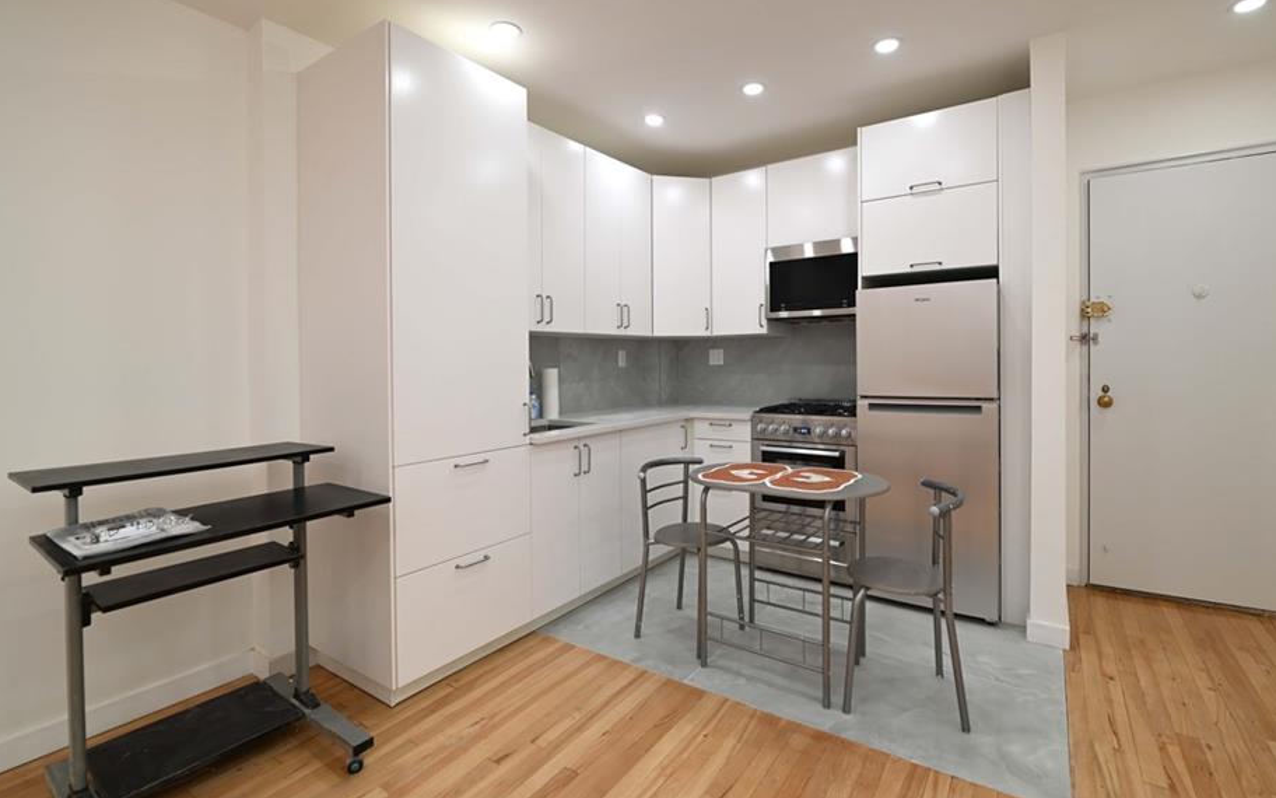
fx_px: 556
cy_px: 358
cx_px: 667
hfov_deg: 97.7
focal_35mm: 16
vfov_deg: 71.1
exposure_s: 1/80
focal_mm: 14
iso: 200
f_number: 4.5
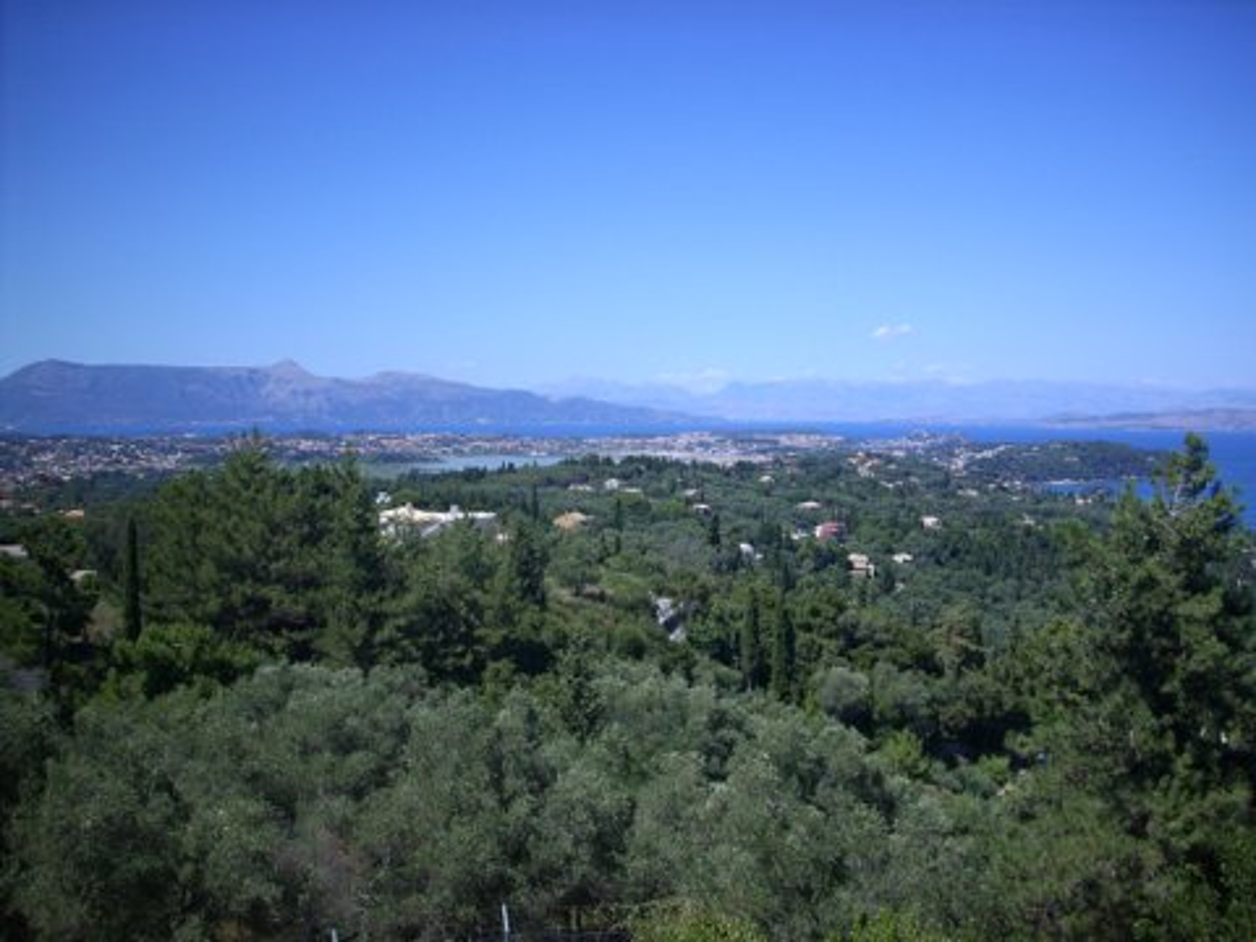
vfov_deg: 38.7
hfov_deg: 50.1
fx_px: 1343
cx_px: 628
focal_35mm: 37
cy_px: 471
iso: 64
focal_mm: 6.2
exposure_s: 1/297
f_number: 5.6
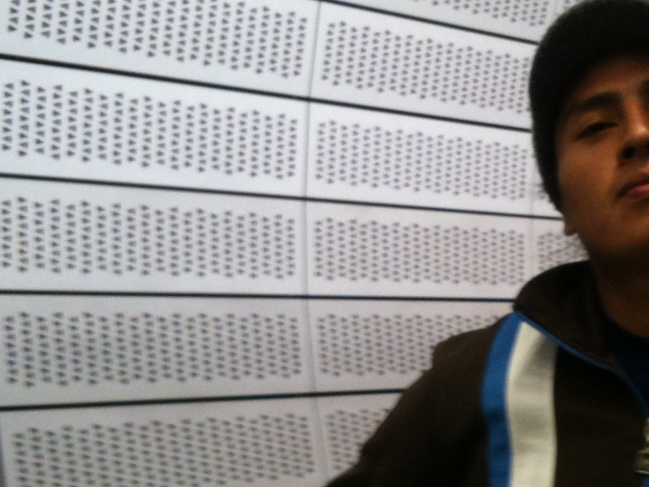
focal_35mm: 83
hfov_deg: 23.1
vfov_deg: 17.7
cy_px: 368
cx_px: 561
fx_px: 1556
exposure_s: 1/17
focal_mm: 3.85
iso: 125
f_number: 2.8
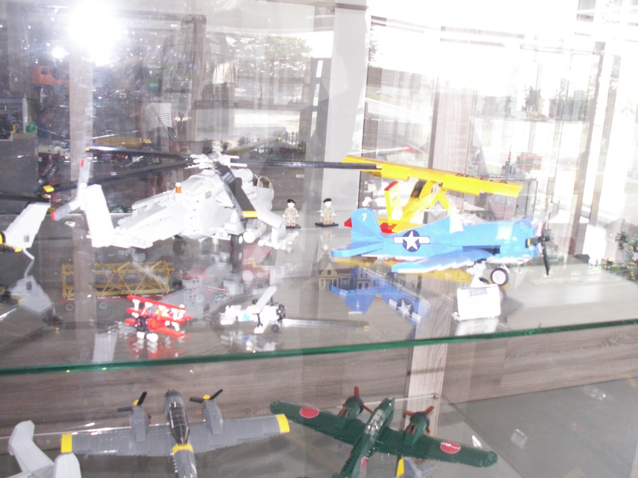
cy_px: 239
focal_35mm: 35
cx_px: 319
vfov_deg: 40.7
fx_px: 645
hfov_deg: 52.6
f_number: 2.8
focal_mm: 5.86
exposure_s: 1/60
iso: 125
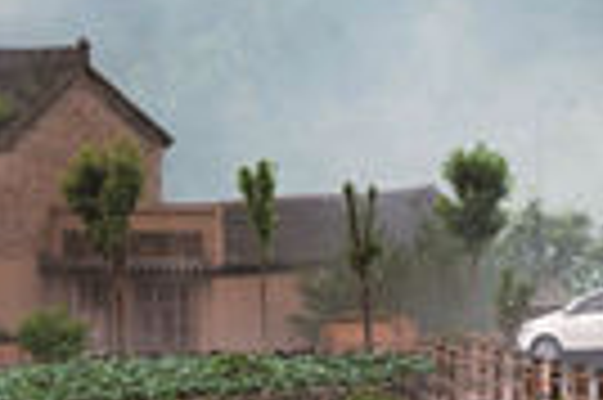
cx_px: 1760
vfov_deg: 4.6
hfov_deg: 6.4
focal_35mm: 298
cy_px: 25
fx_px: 4985
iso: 800
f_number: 11
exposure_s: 1/100
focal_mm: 50
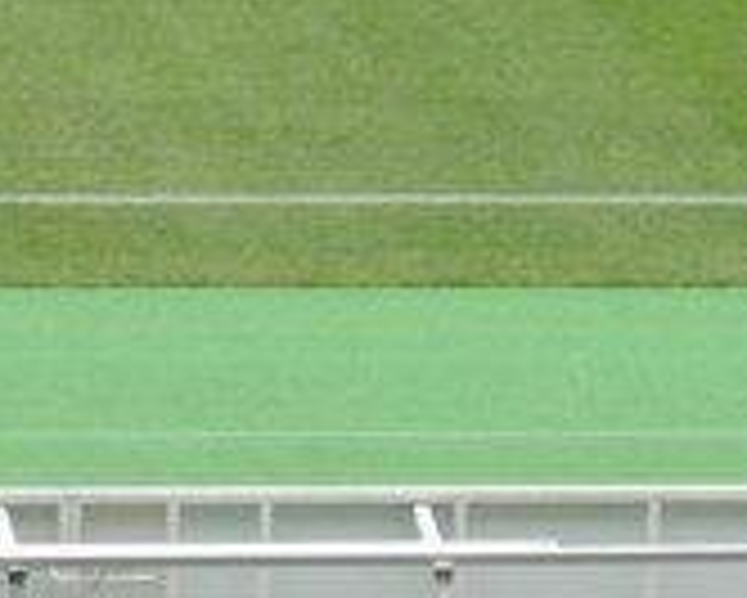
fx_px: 13538
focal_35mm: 612
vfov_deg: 2.5
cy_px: 1048
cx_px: 1318
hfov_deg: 3.1
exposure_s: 1/200
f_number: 5
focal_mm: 23.1
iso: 160
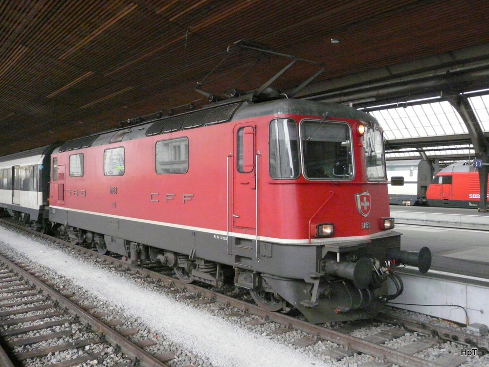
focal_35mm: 31
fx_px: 438
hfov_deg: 58.4
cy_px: 184
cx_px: 244
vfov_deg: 45.4
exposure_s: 1/125
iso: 800
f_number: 2.8
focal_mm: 5
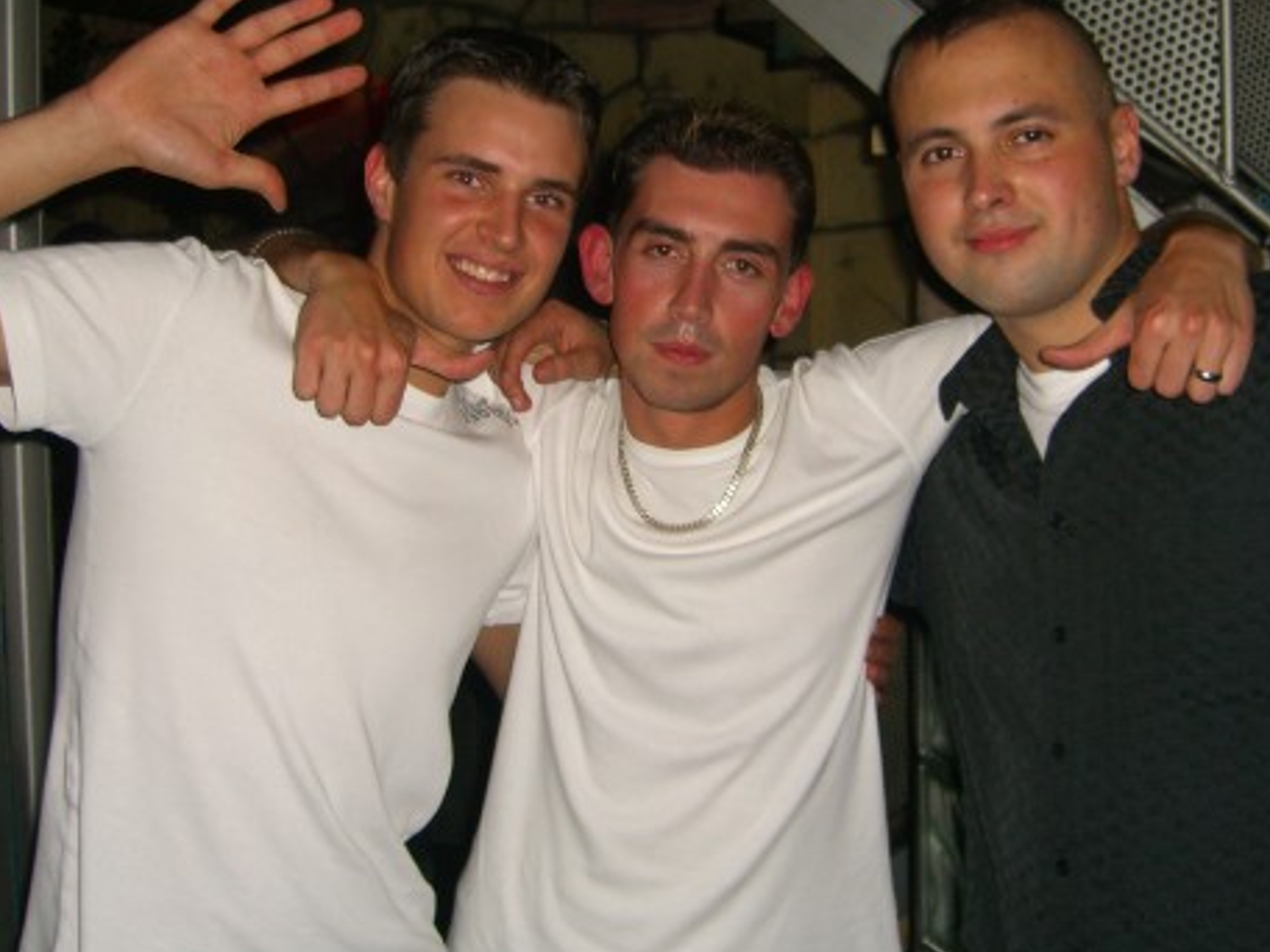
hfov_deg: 38.2
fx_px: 1834
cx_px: 688
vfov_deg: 29.0
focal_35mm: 50
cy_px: 390
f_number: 2.8
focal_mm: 7.9
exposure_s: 1/60
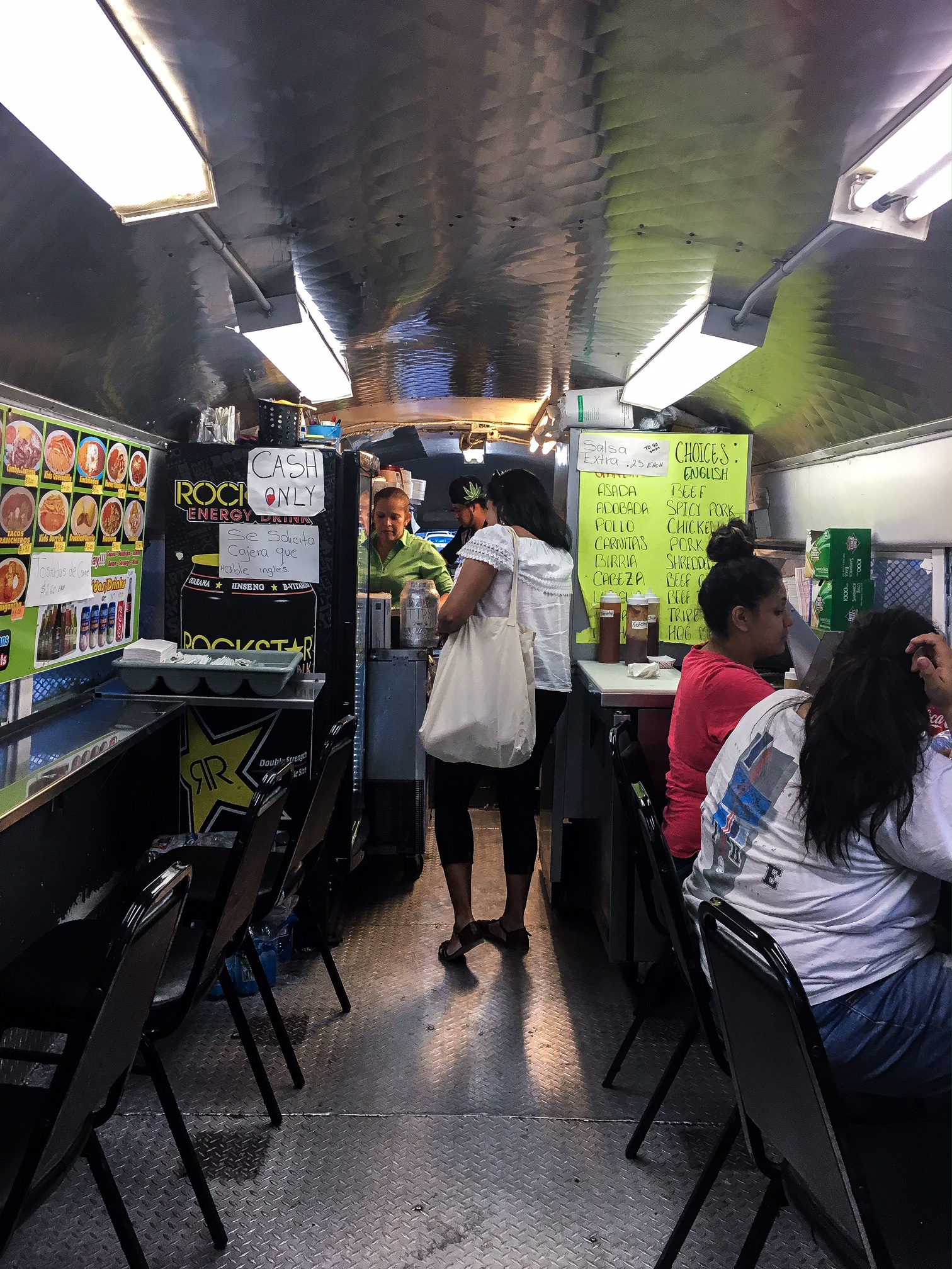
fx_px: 1063
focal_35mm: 29
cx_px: 476
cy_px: 634
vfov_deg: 61.7
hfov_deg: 48.2
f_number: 2.2
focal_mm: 4.15
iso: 32
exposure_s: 1/30
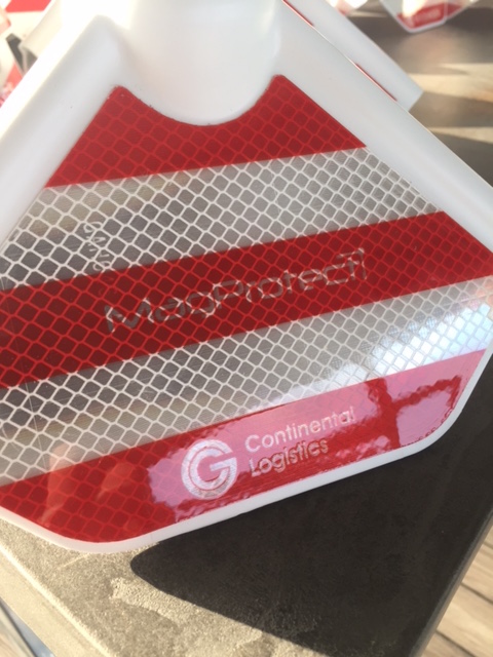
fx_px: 551
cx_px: 246
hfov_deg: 48.2
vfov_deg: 61.7
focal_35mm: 29
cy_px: 328
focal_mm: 4.15
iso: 40
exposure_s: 1/100
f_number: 2.2
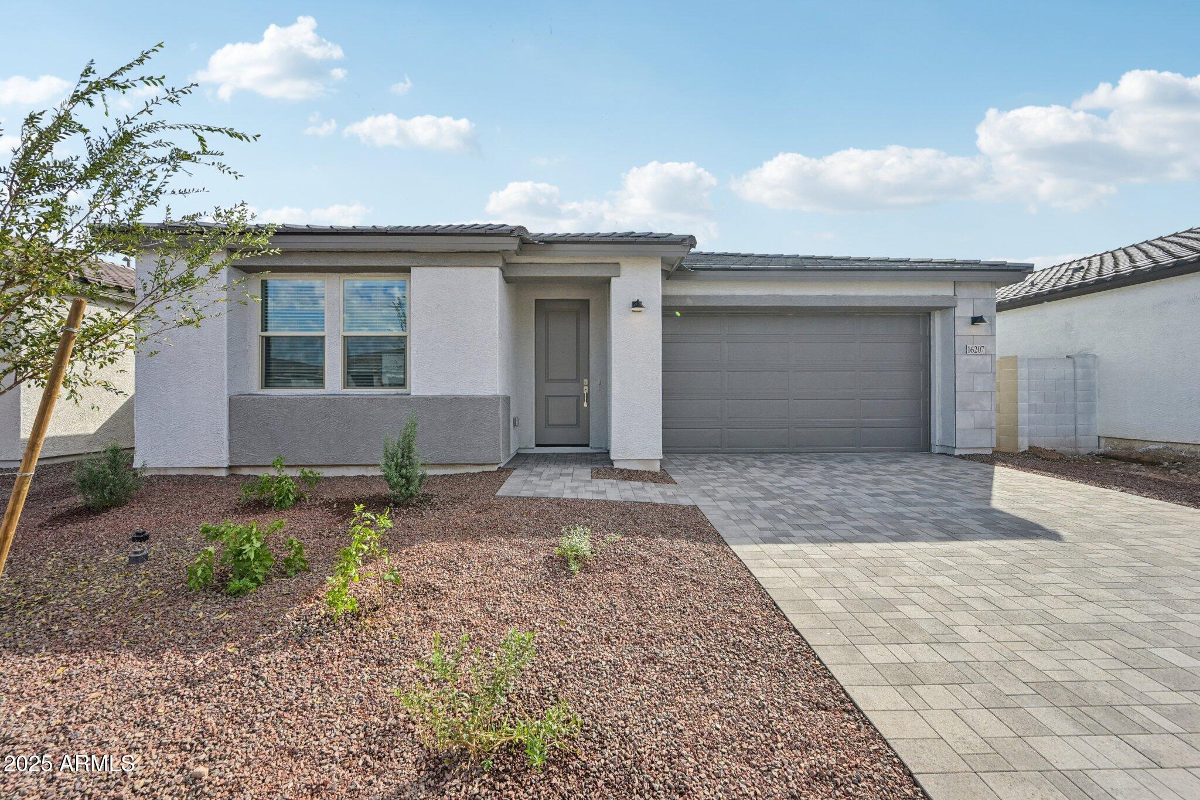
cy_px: 400
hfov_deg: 104.3
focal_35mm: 14
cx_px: 600
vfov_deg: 81.2
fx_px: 467
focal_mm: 14
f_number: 8
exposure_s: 1/1000
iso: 500
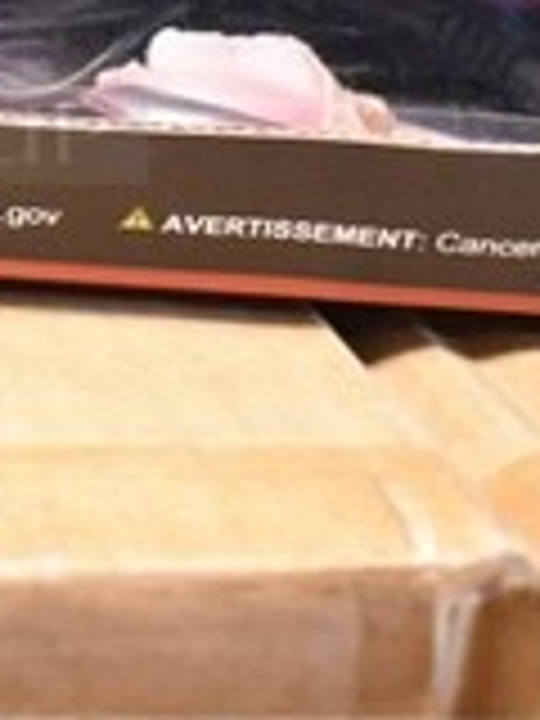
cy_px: -54
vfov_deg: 14.6
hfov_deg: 10.7
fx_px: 2746
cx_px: -351
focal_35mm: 132
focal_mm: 24
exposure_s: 1/125
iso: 5600
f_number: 3.8
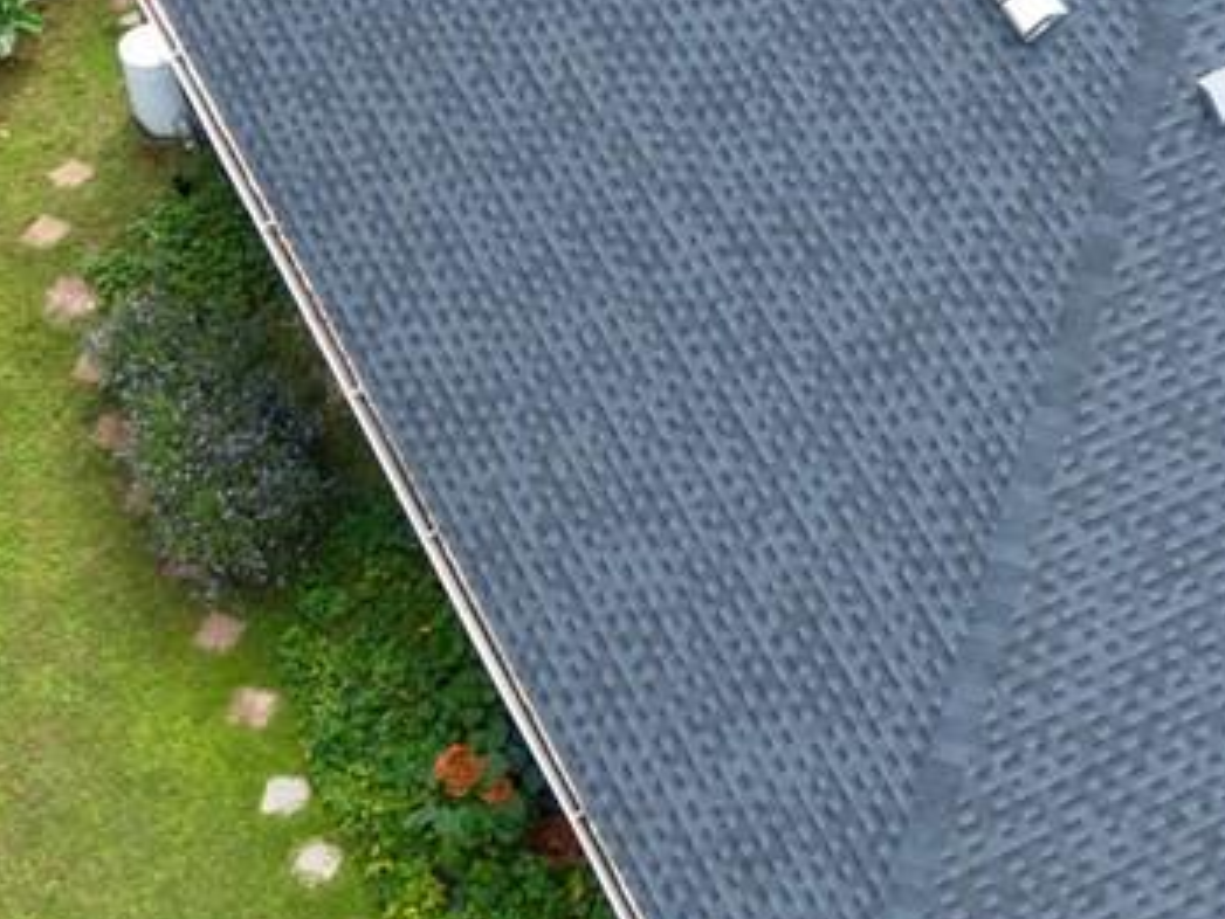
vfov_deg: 13.4
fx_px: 3894
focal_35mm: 110
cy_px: 210
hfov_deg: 17.6
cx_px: 1109
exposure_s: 1/40
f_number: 1.8
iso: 100
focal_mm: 8.67
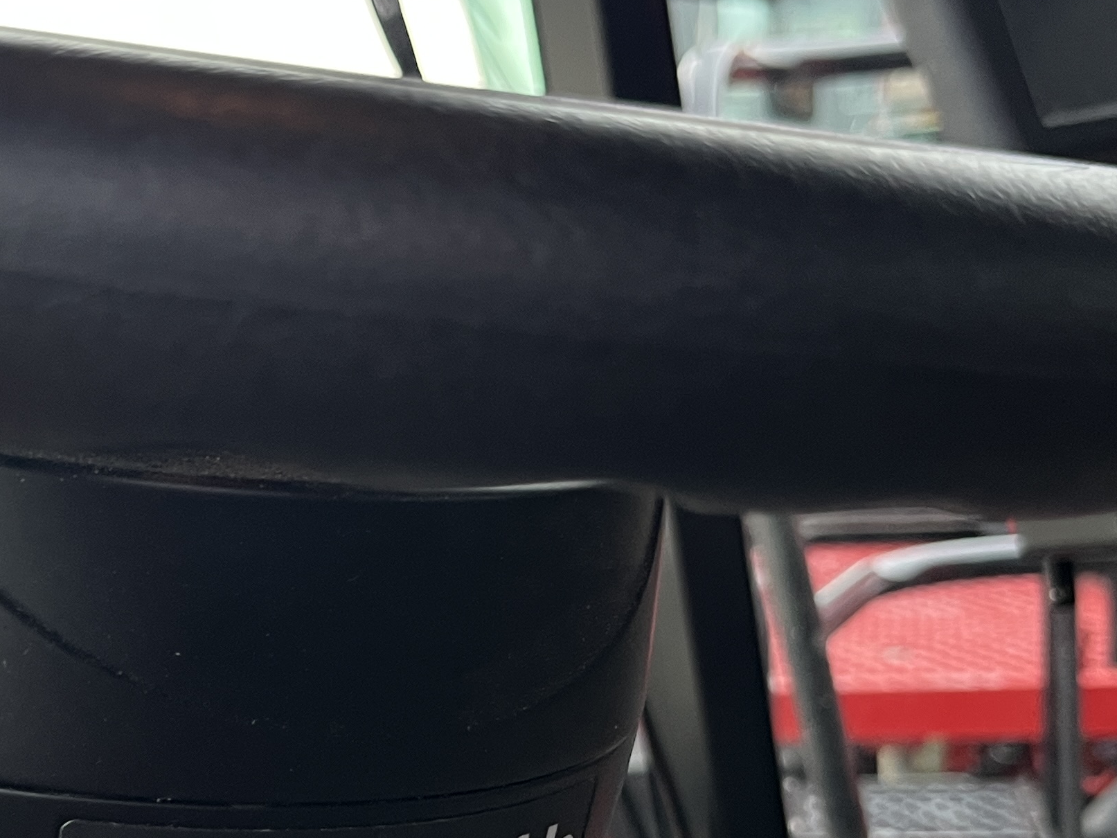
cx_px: 274
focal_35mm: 65
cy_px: 682
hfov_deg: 29.3
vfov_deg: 22.3
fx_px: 2098
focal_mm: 5.1
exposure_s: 1/77
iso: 125
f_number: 1.6
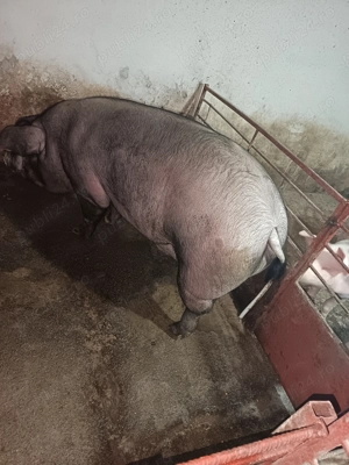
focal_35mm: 24
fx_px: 323
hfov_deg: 56.8
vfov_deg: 71.6
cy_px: 232
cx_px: 174
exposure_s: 1/14.3
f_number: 1.75
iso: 7043
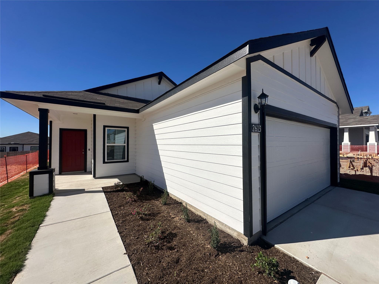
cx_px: 190
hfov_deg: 102.1
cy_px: 142
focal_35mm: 14
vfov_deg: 85.7
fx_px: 153
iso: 50
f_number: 2.2
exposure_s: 1/8403
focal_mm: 2.22
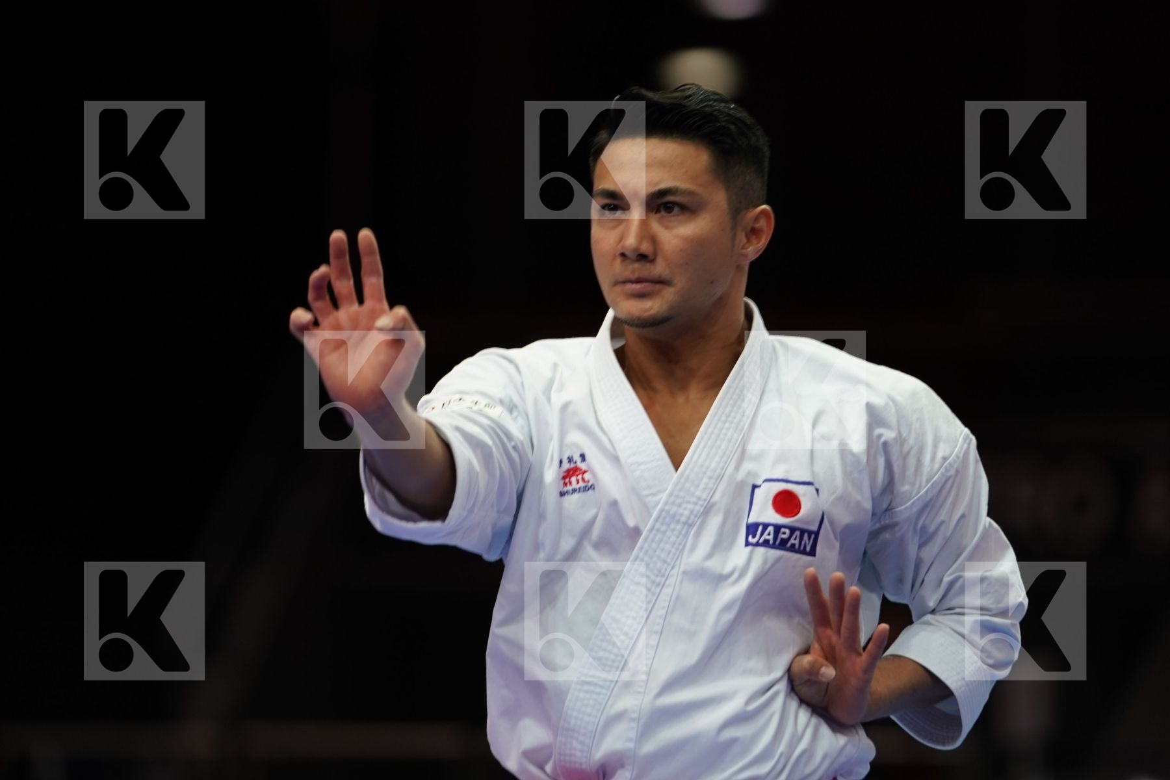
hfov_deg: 7.0
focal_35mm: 295
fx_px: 9587
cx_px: 585
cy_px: 390
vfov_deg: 4.7
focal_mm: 197
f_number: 2.8
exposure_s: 1/80
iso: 250
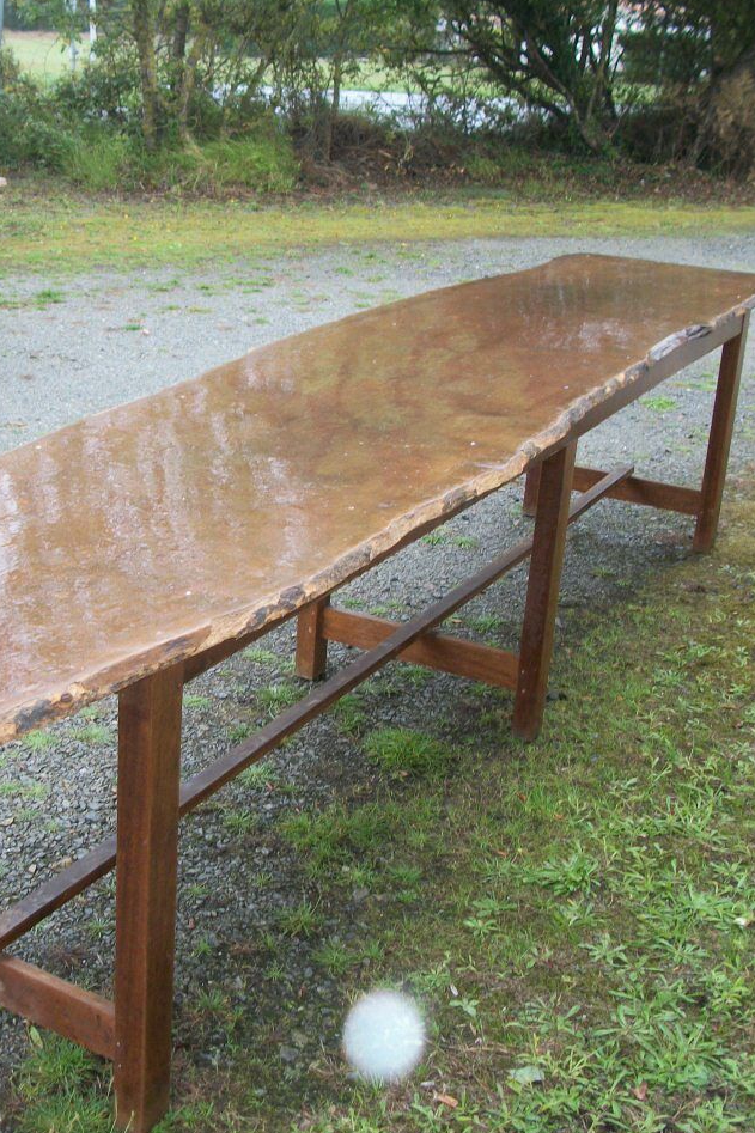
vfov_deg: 43.6
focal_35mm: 45
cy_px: 566
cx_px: 166
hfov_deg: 29.3
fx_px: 1416
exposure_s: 1/30
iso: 80
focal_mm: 5.7
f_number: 2.9
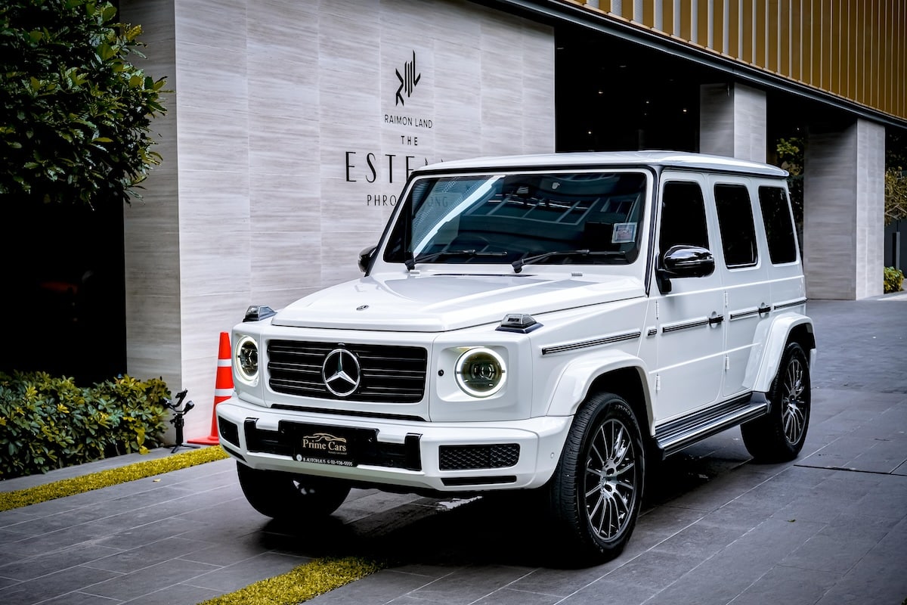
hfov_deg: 40.3
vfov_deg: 27.5
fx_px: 1234
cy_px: 302
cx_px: 454
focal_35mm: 49
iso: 160
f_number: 3.6
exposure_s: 1/125
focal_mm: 32.9
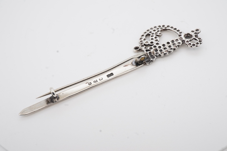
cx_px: 114
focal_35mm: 45
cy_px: 76
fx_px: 284
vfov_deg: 29.9
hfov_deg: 43.6
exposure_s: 1/125
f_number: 22
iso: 160
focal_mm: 30
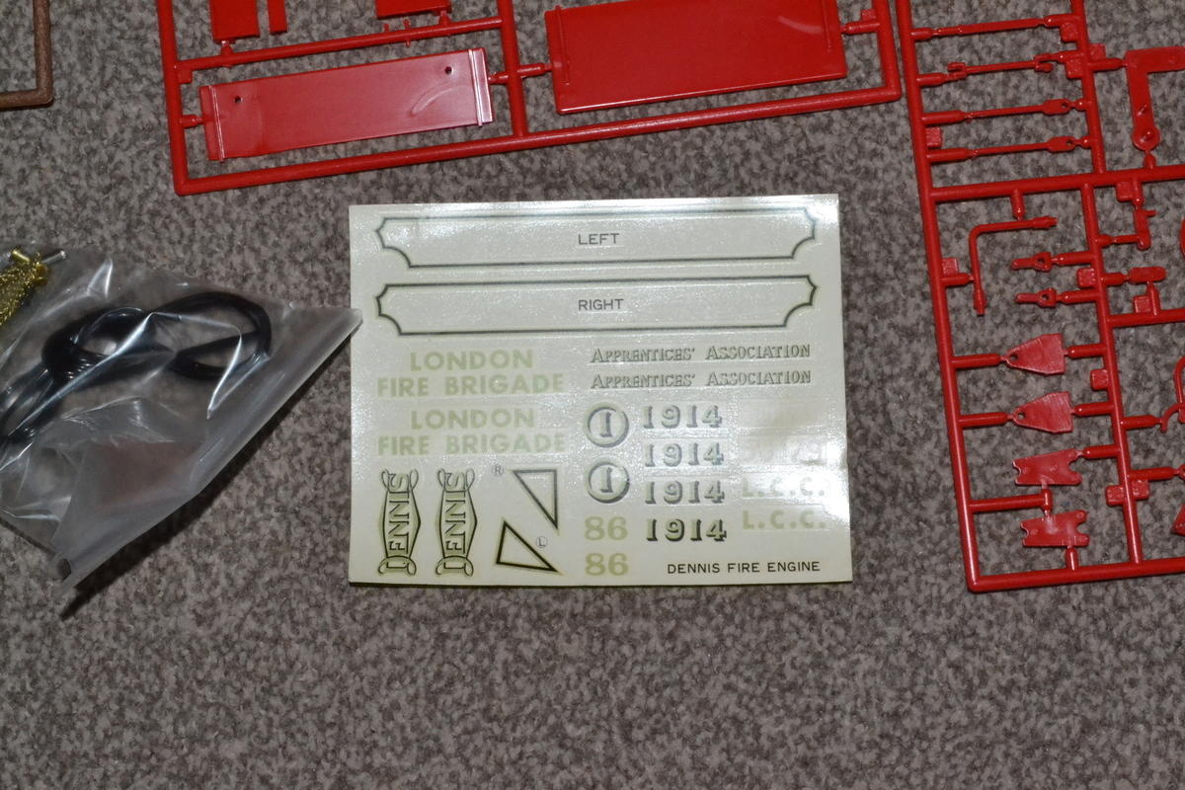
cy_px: 395
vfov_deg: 18.9
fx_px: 2370
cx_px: 592
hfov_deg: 28.1
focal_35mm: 72
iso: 3200
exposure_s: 1/60
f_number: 25
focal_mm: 48
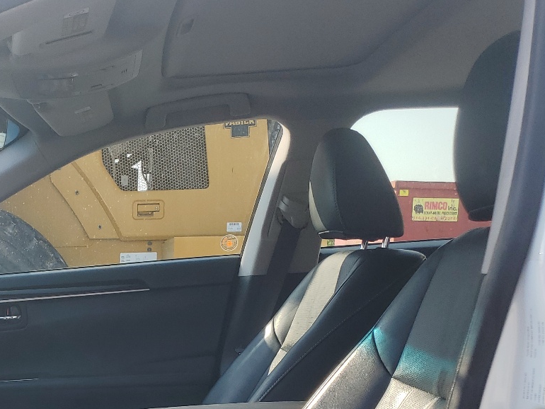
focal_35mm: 54
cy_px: 379
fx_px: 850
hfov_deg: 32.3
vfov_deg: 26.0
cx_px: -16
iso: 50
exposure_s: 1/1250
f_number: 1.5
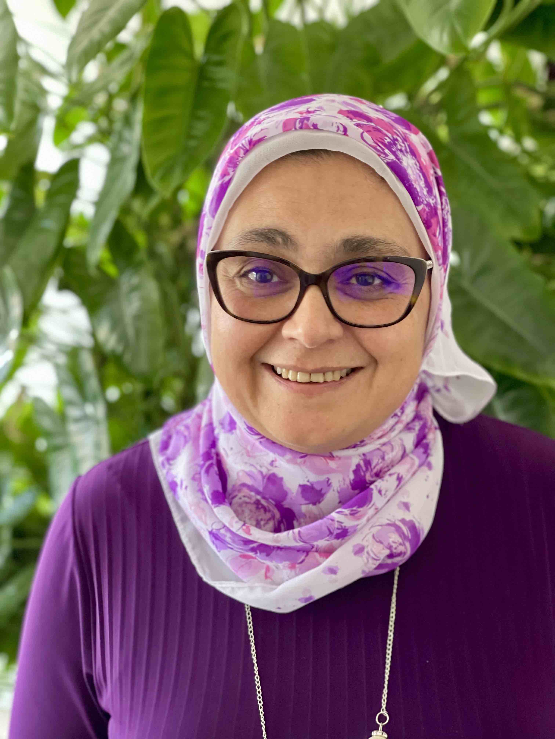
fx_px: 1368
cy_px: 370
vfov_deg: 30.3
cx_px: 278
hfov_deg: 22.9
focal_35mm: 64
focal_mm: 7.5
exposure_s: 1/37
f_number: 2.2
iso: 400
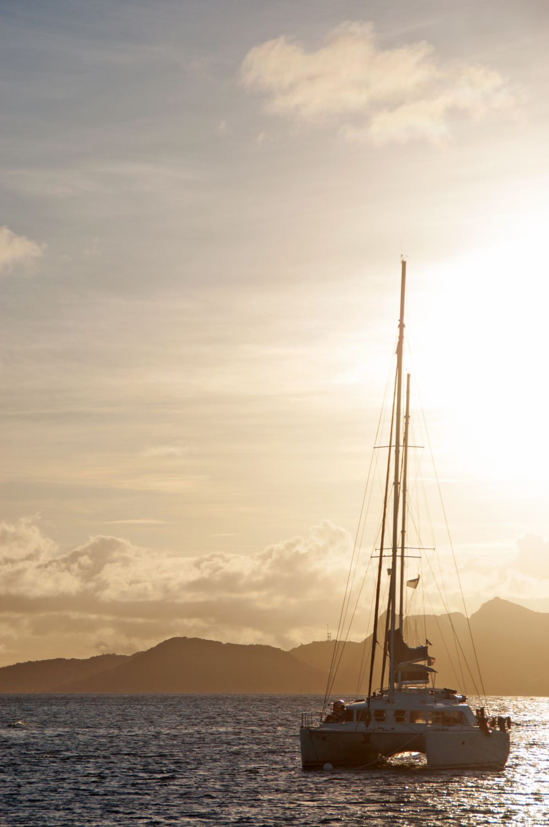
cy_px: 414
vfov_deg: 14.9
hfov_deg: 9.9
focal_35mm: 138
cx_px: 274
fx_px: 3163
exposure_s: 1/1600
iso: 200
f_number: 10
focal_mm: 92
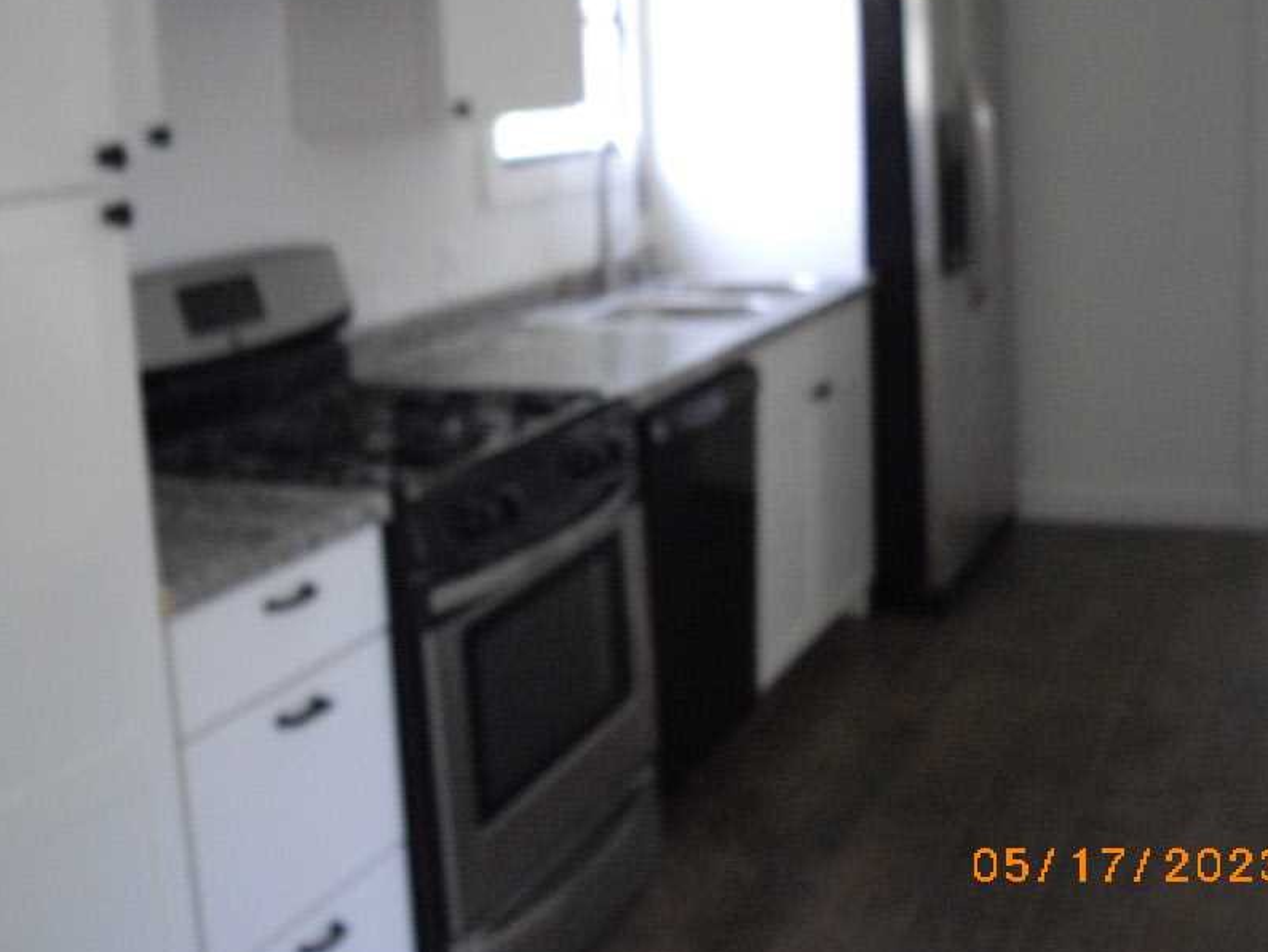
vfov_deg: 29.6
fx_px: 1795
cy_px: 387
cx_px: 636
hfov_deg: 38.9
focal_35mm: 49
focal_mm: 7.9
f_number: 2.8
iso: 400
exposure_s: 1/80
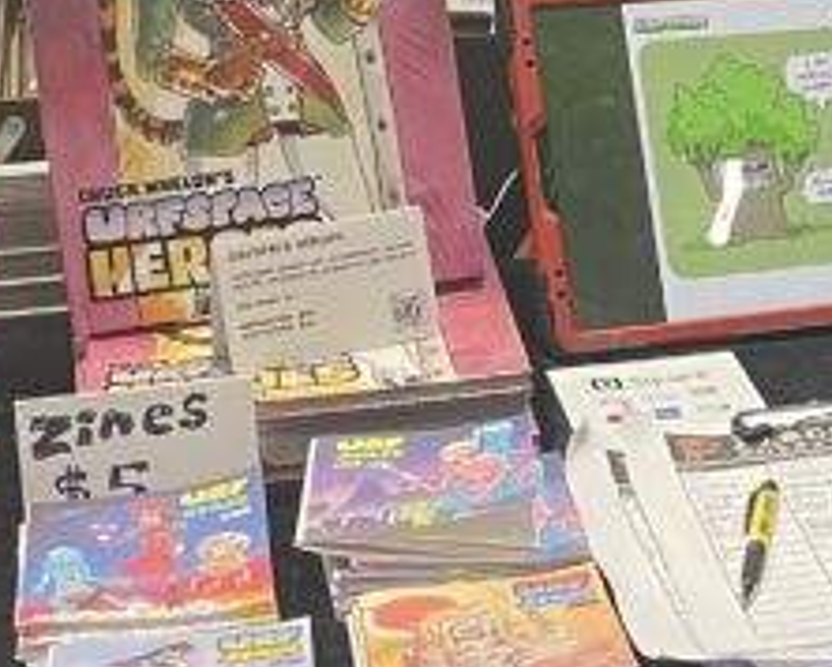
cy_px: 139
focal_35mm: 117
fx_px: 2884
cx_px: 1207
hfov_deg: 15.3
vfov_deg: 13.1
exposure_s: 1/60
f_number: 1.6
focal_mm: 4.2
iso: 160
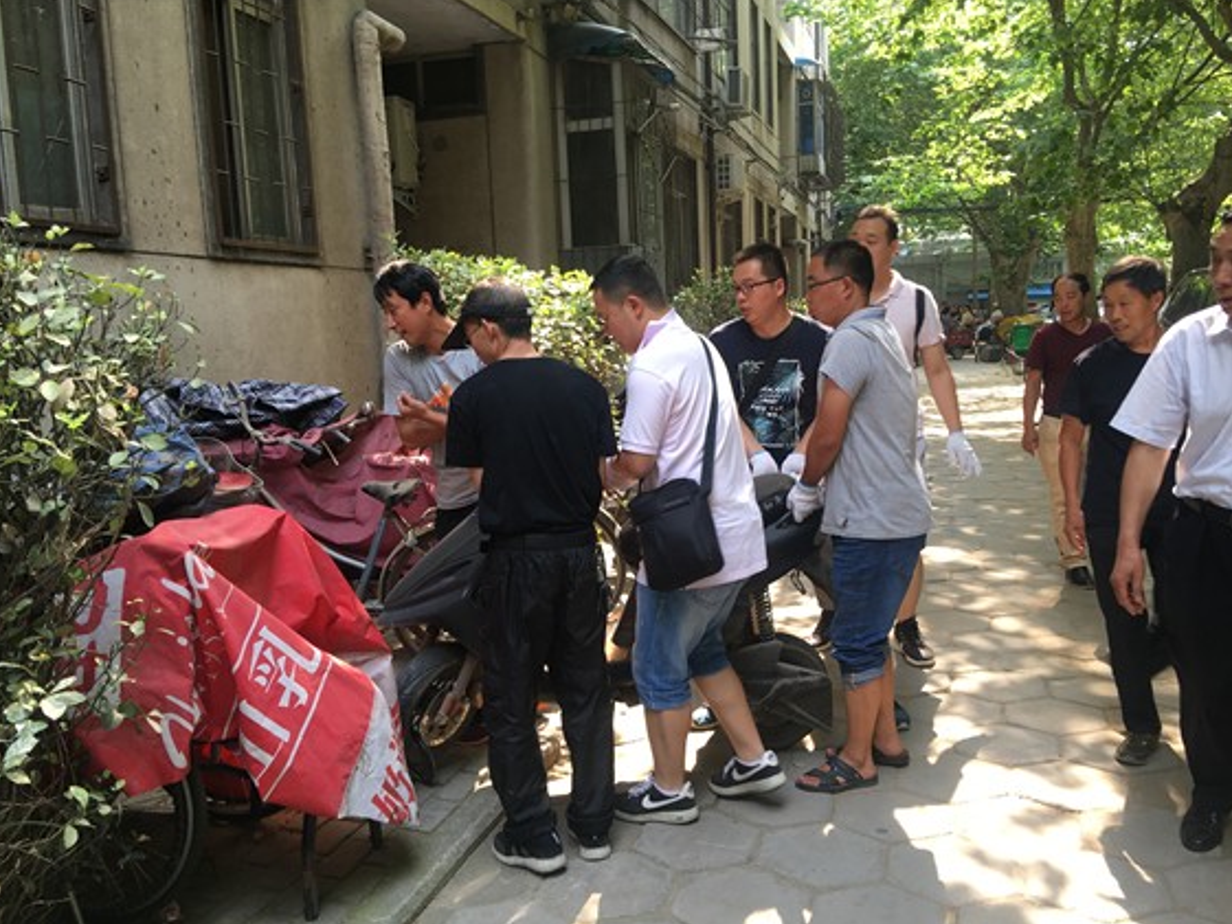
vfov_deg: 45.4
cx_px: 628
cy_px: 487
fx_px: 1104
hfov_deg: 58.3
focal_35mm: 31
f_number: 2.2
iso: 25
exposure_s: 1/50
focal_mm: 4.15
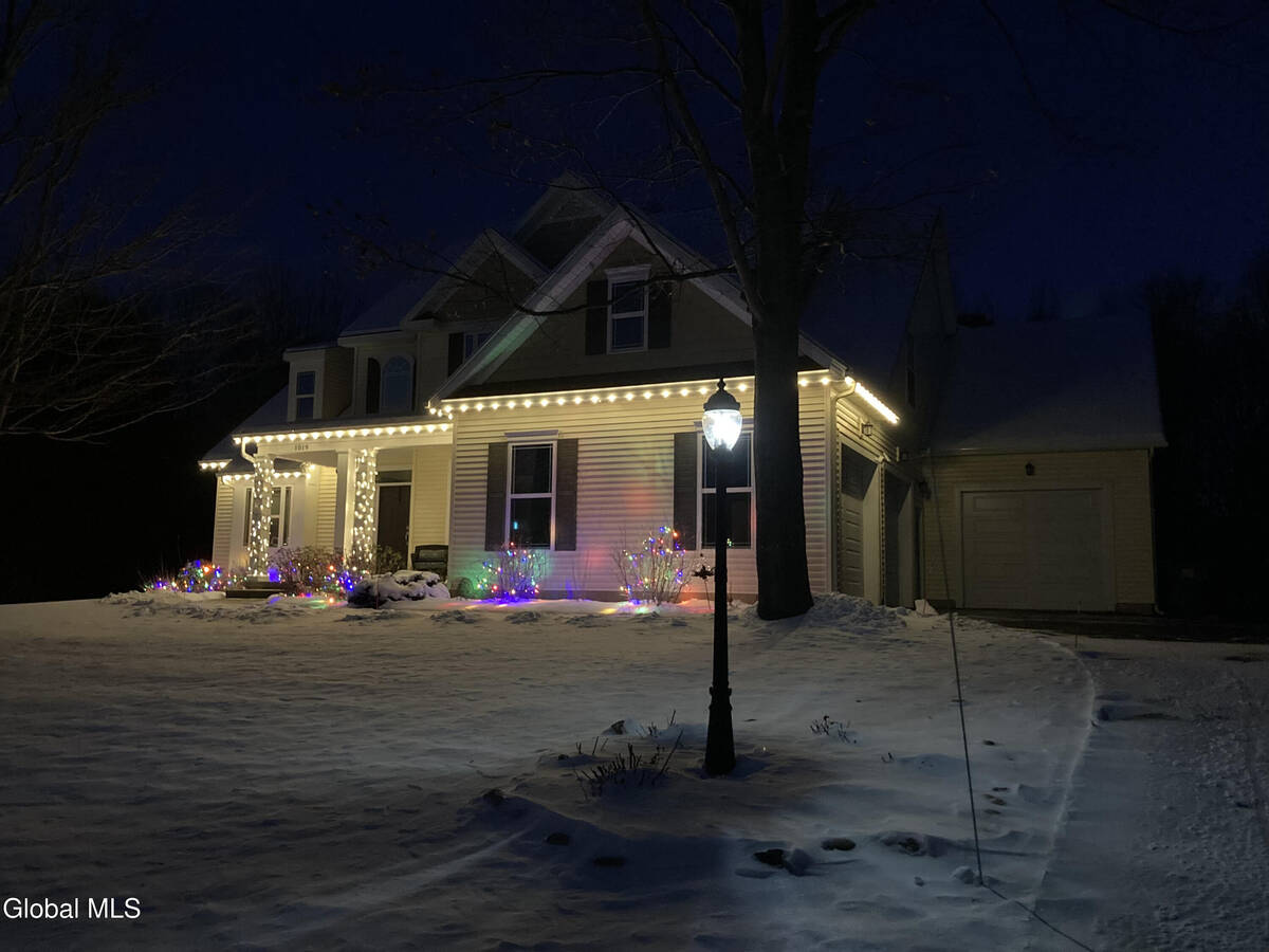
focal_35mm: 28
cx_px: 634
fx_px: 1026
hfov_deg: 63.4
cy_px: 476
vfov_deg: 49.7
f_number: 1.8
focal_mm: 3.99
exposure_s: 1/15
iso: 800
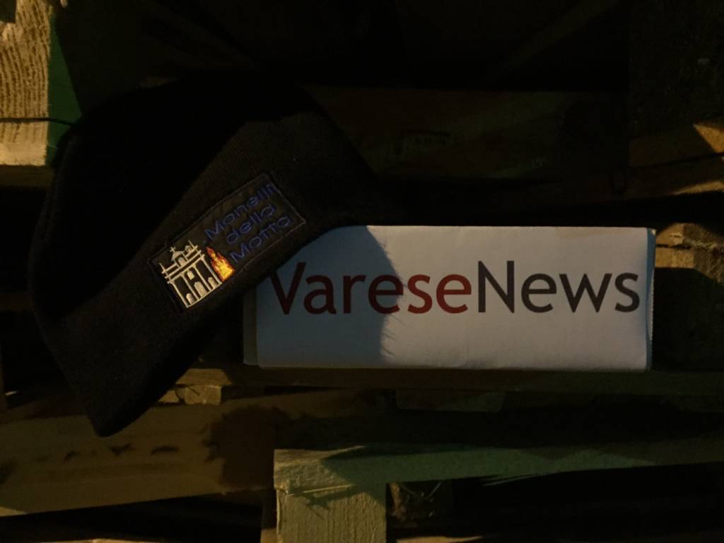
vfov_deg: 48.2
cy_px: 272
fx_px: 607
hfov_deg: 61.7
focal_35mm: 29
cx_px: 362
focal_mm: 4.15
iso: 800
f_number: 2.2
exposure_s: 1/17
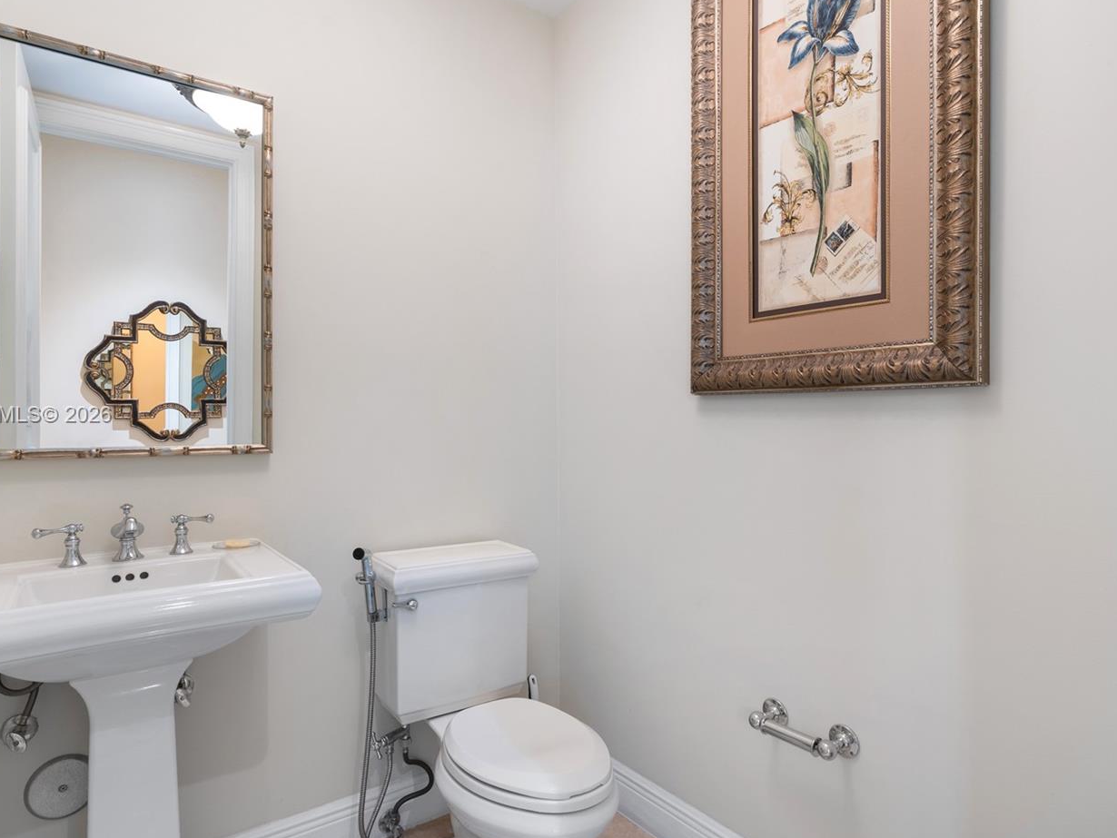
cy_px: 416
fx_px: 645
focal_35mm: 20
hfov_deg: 81.7
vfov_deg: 66.0
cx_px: 555
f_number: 9
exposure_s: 1/3
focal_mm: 16
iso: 250
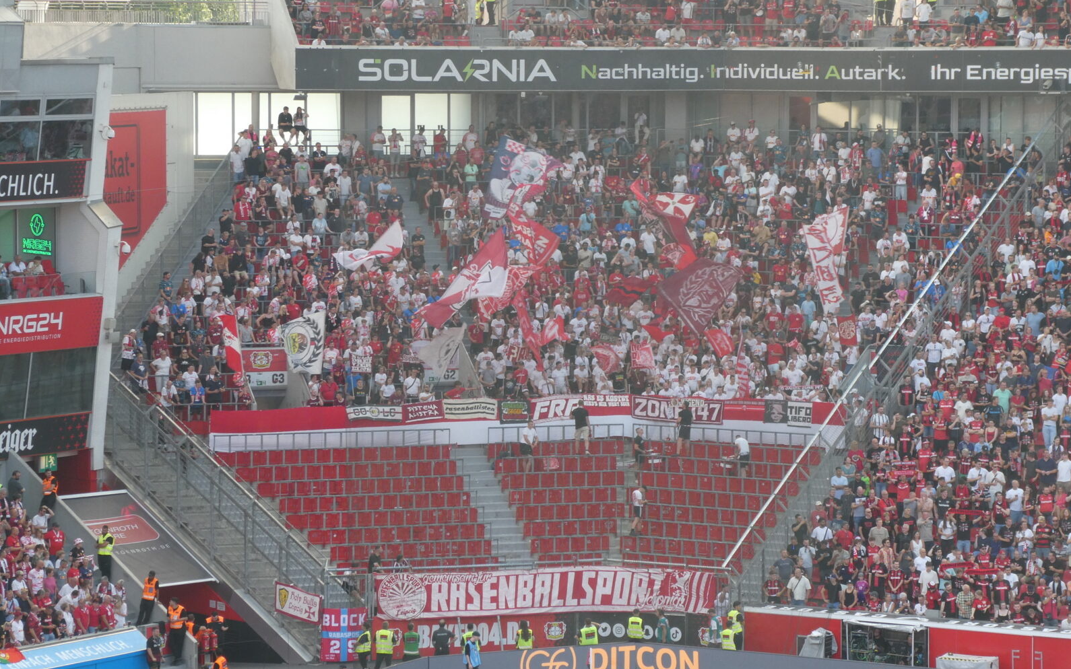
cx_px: 538
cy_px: 300
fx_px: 4203
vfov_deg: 9.1
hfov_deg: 14.5
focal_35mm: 144
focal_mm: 24.2
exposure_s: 1/80
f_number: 5.3
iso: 125
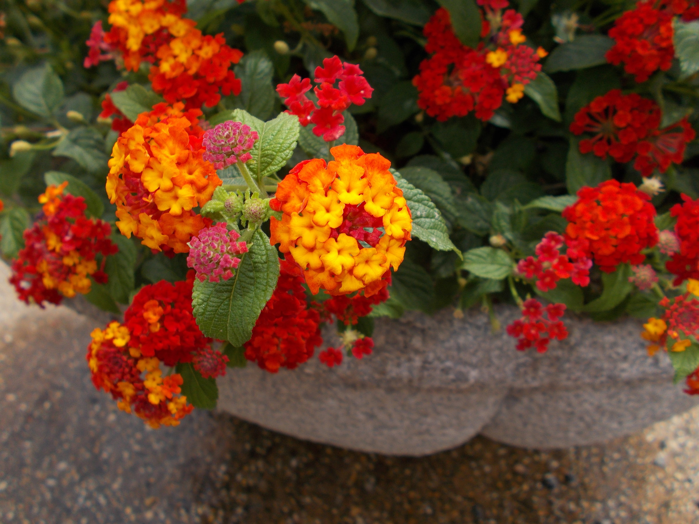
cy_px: 262
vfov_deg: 53.1
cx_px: 350
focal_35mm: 26
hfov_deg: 67.3
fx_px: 525
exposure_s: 1/125
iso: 80
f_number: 8
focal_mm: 4.6
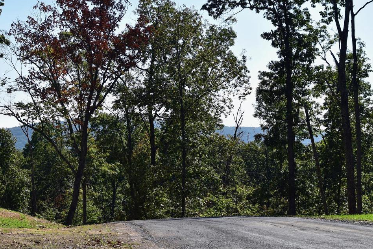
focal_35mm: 80
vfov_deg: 17.0
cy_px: 70
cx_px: 125
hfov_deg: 25.3
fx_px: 826
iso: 140
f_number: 6.3
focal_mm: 35
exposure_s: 1/800
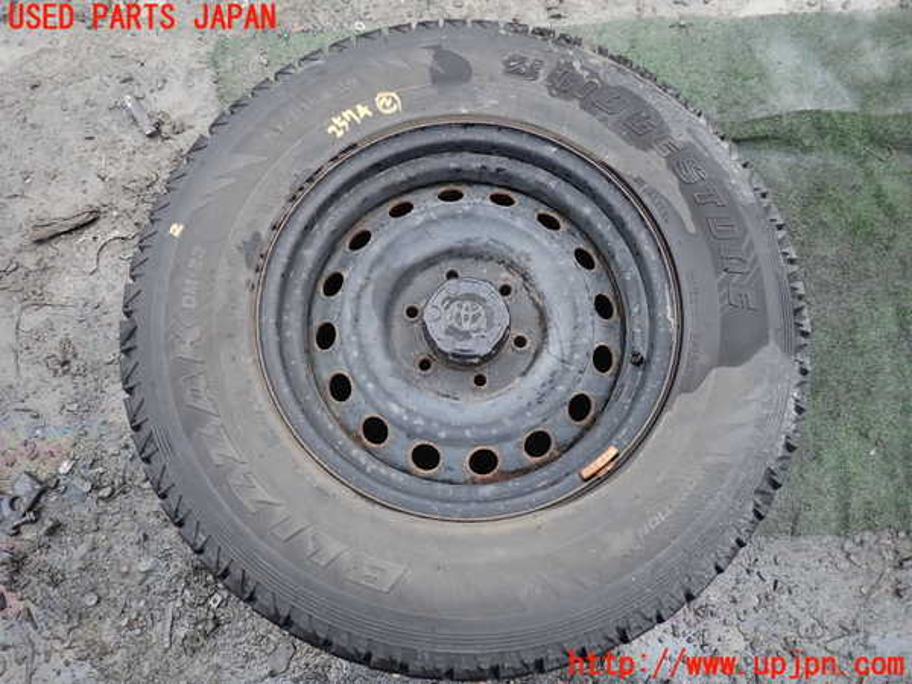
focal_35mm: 25
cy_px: 342
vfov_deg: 54.9
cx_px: 456
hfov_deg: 69.4
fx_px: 659
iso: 125
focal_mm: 4.5
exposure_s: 1/60
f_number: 2
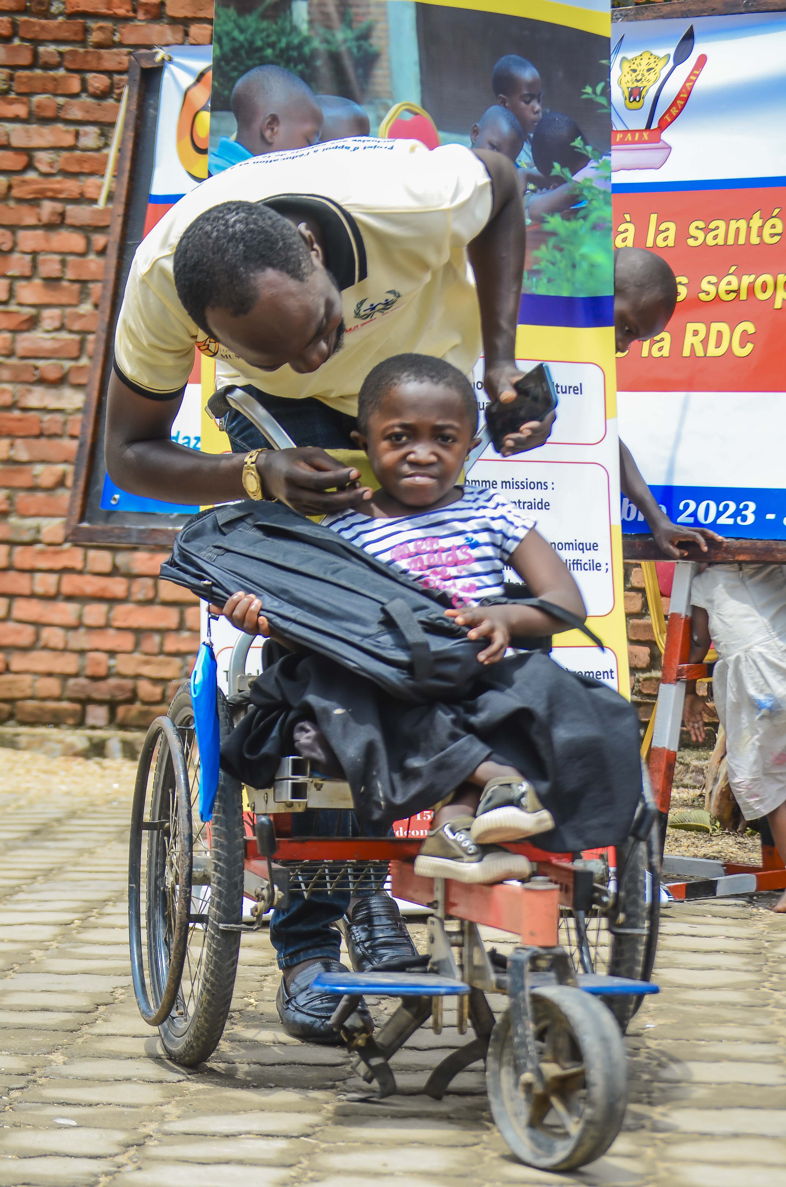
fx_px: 3454
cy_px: 594
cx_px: 393
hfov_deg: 13.0
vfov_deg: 19.5
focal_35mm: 105
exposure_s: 1/500
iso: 200
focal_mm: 70
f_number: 4.2
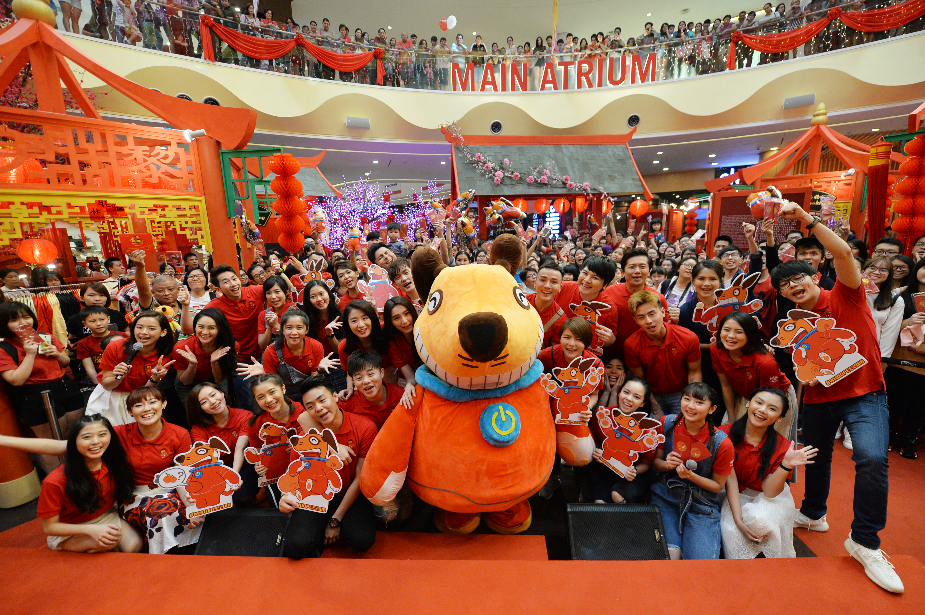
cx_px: 462
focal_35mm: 14
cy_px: 308
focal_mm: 14
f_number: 4
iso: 1800
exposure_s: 1/500
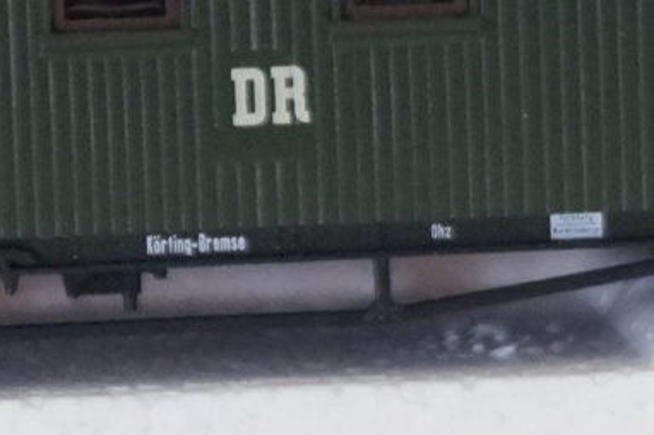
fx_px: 5845
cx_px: 26
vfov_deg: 4.3
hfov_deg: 6.4
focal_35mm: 322
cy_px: -23
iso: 2000
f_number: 5.6
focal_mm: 40
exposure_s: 1/160
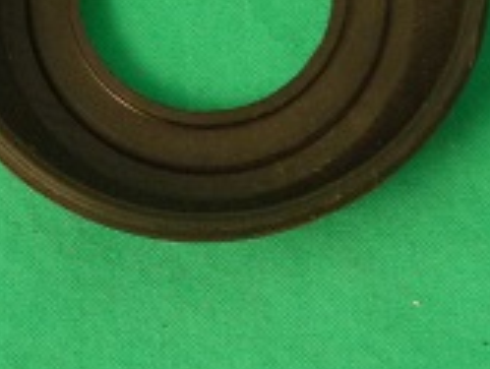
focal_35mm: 128
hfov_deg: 15.4
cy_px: -21
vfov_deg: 11.5
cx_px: 198
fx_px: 1815
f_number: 3.5
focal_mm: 14
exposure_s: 1/100
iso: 800
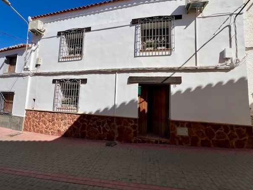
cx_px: 126
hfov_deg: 102.0
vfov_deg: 85.6
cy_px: 89
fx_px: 102
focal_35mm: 14
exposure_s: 1/3650
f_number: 1.8
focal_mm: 1.57
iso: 32
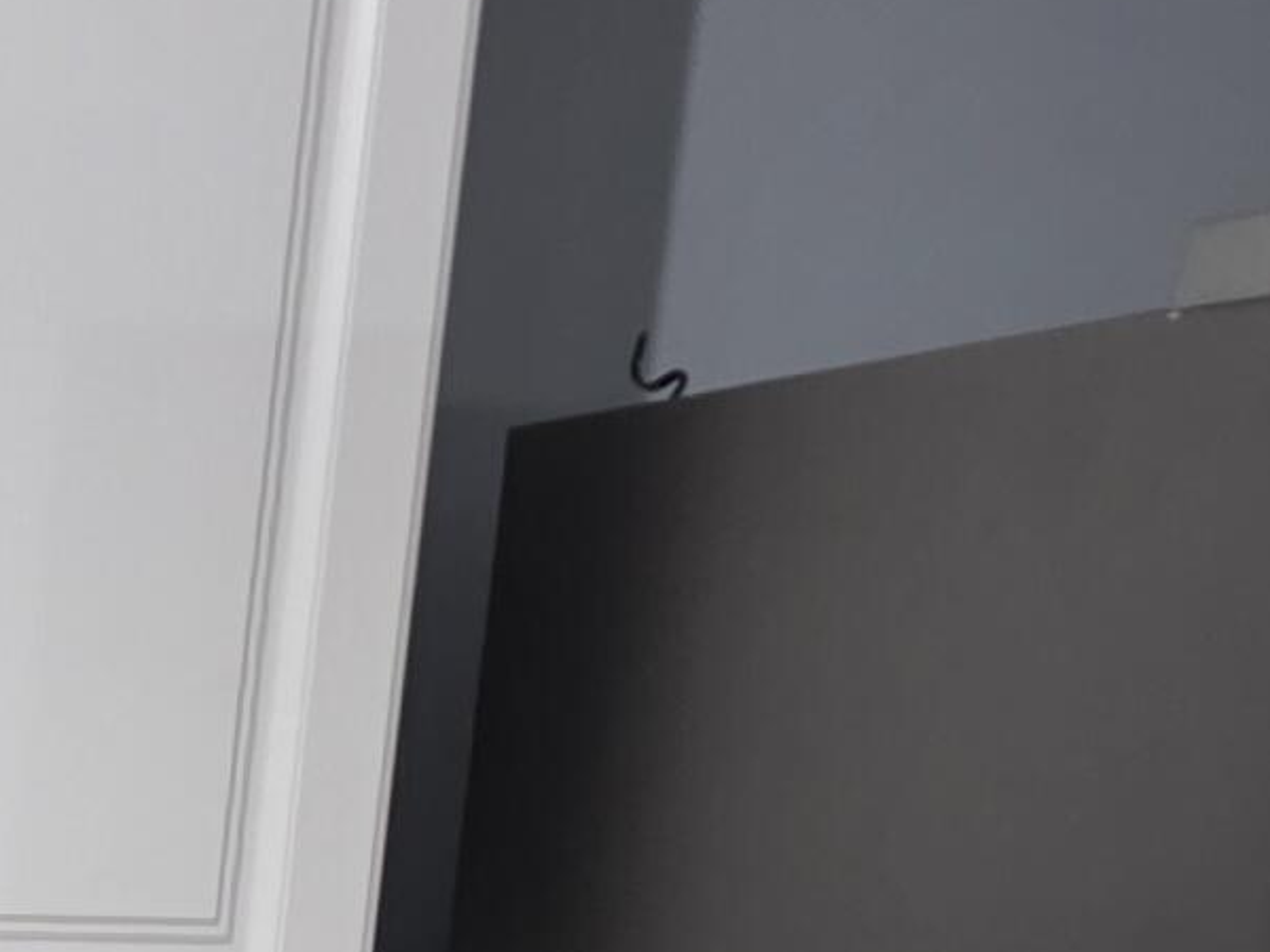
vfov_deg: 11.8
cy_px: 1739
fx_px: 4219
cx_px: -1077
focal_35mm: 115
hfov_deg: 14.8
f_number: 1.7
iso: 640
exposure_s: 1/120
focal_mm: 6.3
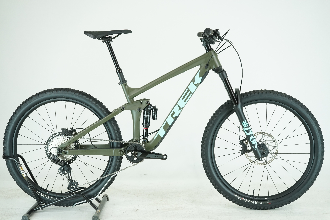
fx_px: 486
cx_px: 165
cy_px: 110
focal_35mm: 53
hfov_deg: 37.5
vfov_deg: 25.5
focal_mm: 53
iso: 1600
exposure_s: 1/200
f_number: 5.6
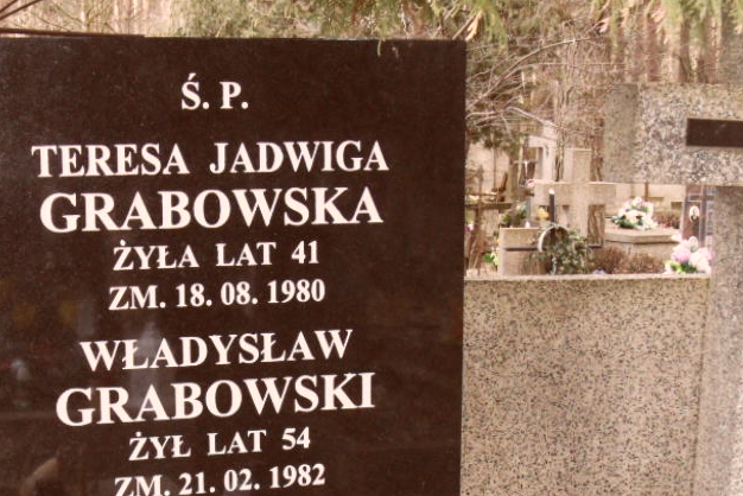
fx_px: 1404
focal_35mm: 68
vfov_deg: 19.7
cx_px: 215
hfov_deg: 29.3
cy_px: 434
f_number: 3.6
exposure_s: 1/45
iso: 200
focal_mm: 6.5
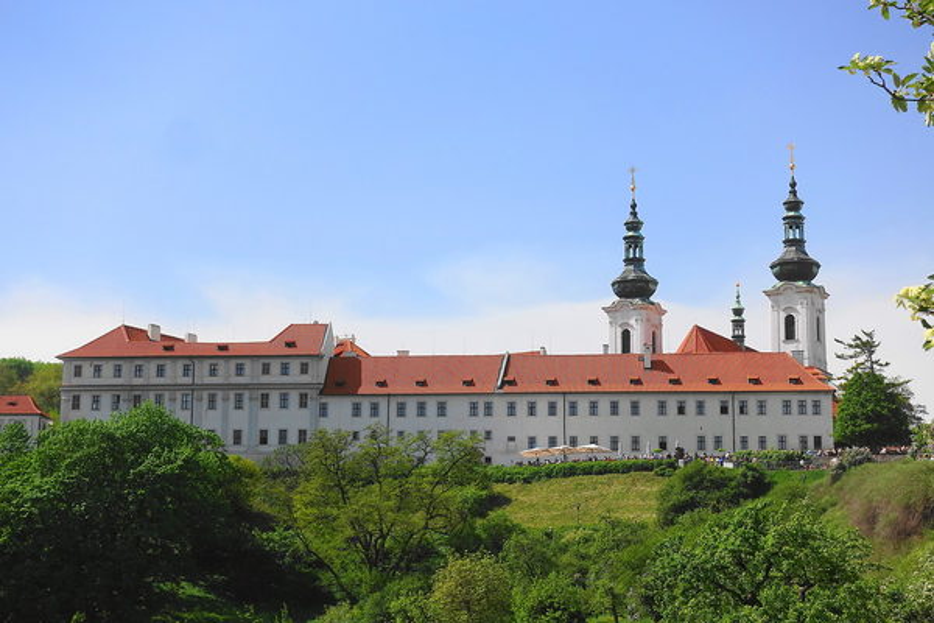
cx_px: 467
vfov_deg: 20.6
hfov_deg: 30.5
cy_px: 312
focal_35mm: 66
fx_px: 1712
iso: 125
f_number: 5.6
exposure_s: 1/640
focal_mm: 24.28
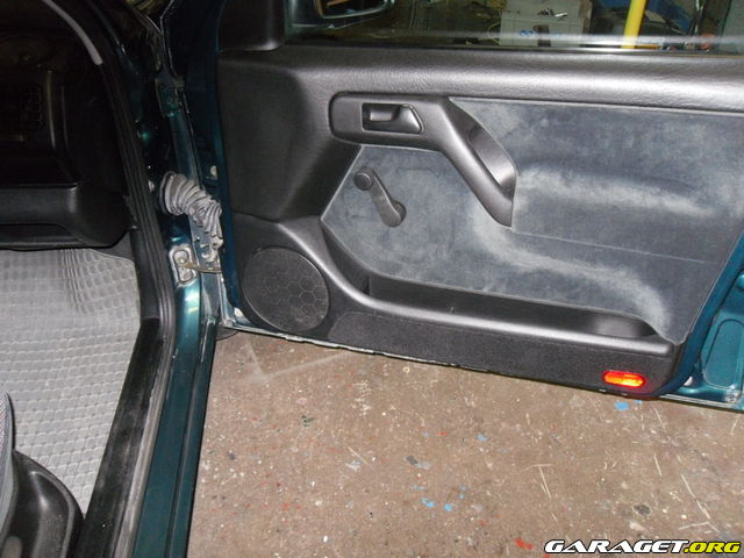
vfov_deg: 40.7
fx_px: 752
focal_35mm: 35
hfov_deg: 52.6
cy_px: 279
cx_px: 372
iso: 400
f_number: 3.5
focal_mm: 6.3
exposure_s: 1/45
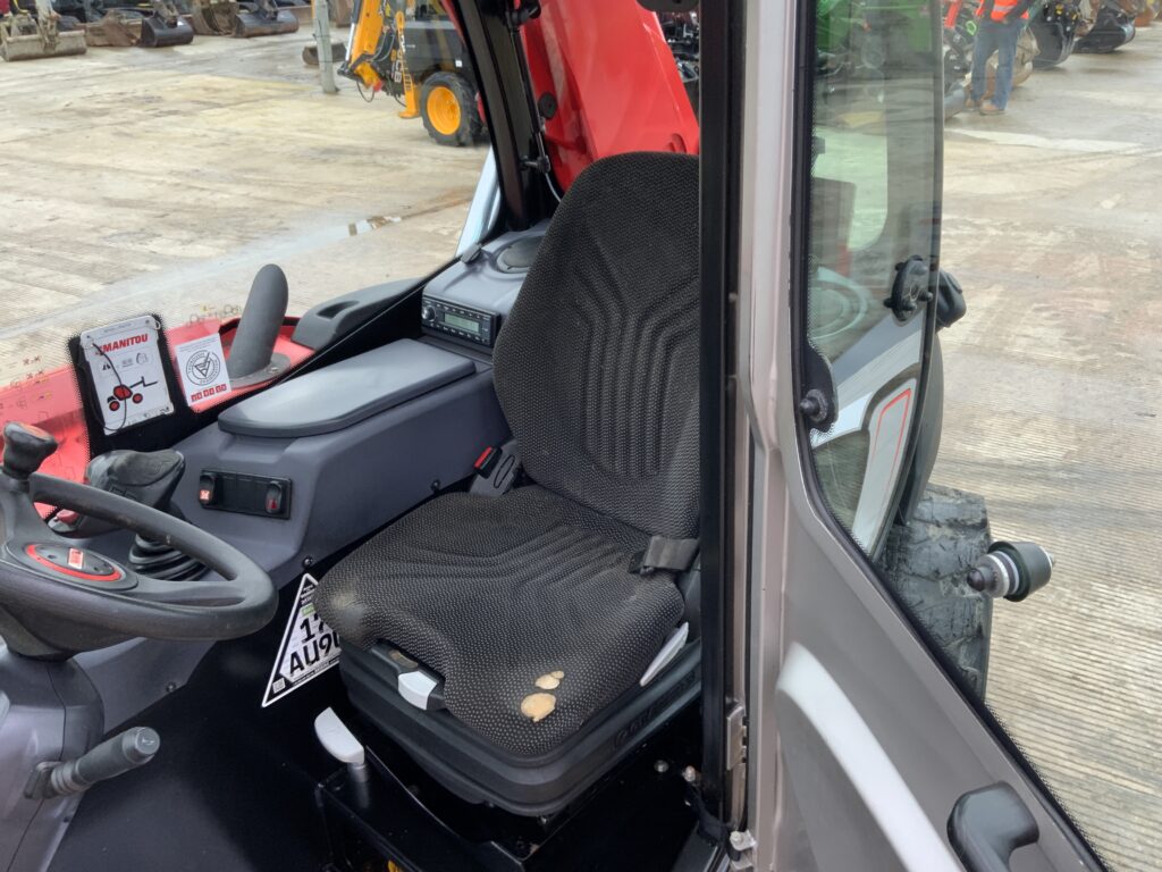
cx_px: 581
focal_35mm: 29
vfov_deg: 48.2
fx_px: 973
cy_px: 436
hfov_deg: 61.7
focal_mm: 3
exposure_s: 1/122
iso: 40
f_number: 1.8
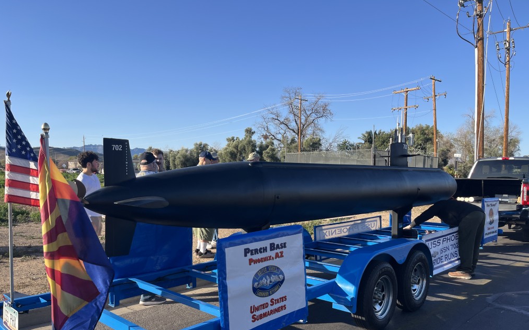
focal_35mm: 28
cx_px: 263
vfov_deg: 44.3
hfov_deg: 66.5
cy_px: 199
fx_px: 404
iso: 50
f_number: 1.6
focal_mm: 5.1
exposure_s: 1/1957
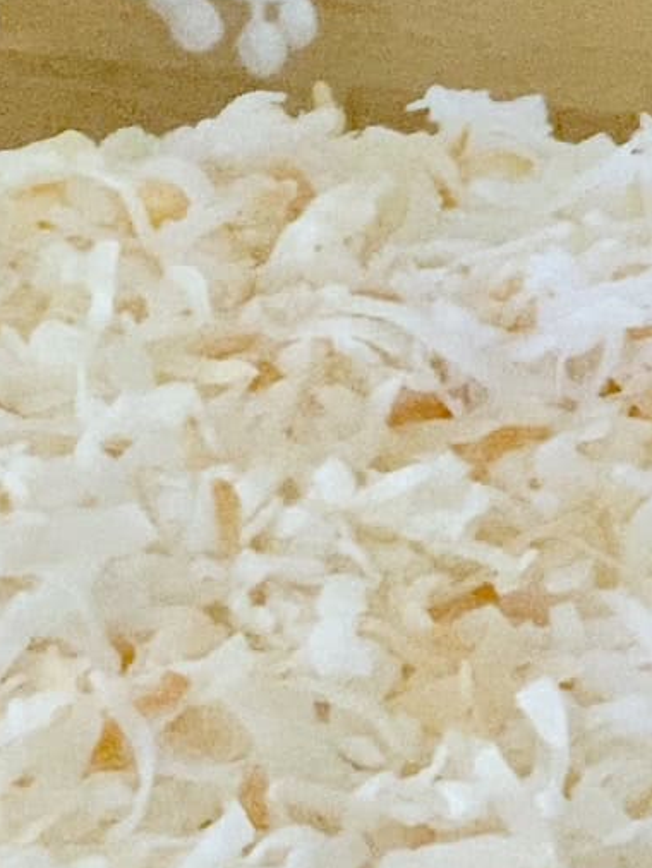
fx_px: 5194
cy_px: 252
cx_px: -53
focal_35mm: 207
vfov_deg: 9.5
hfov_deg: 7.1
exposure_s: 1/30
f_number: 2.4
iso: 800
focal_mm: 6
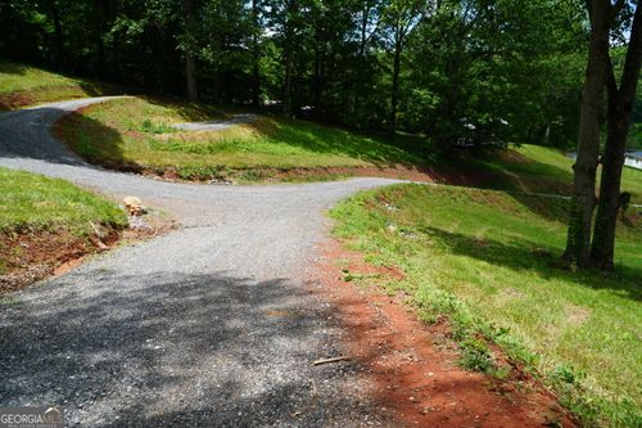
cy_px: 214
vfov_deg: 47.9
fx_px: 481
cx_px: 321
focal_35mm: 27
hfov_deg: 67.4
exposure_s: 1/400
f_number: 5
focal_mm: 18
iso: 100
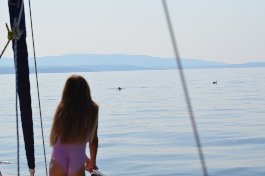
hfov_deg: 19.1
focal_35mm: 107
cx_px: 132
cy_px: 88
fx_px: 788
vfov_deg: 12.8
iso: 400
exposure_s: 1/5000
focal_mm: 70
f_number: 5.6
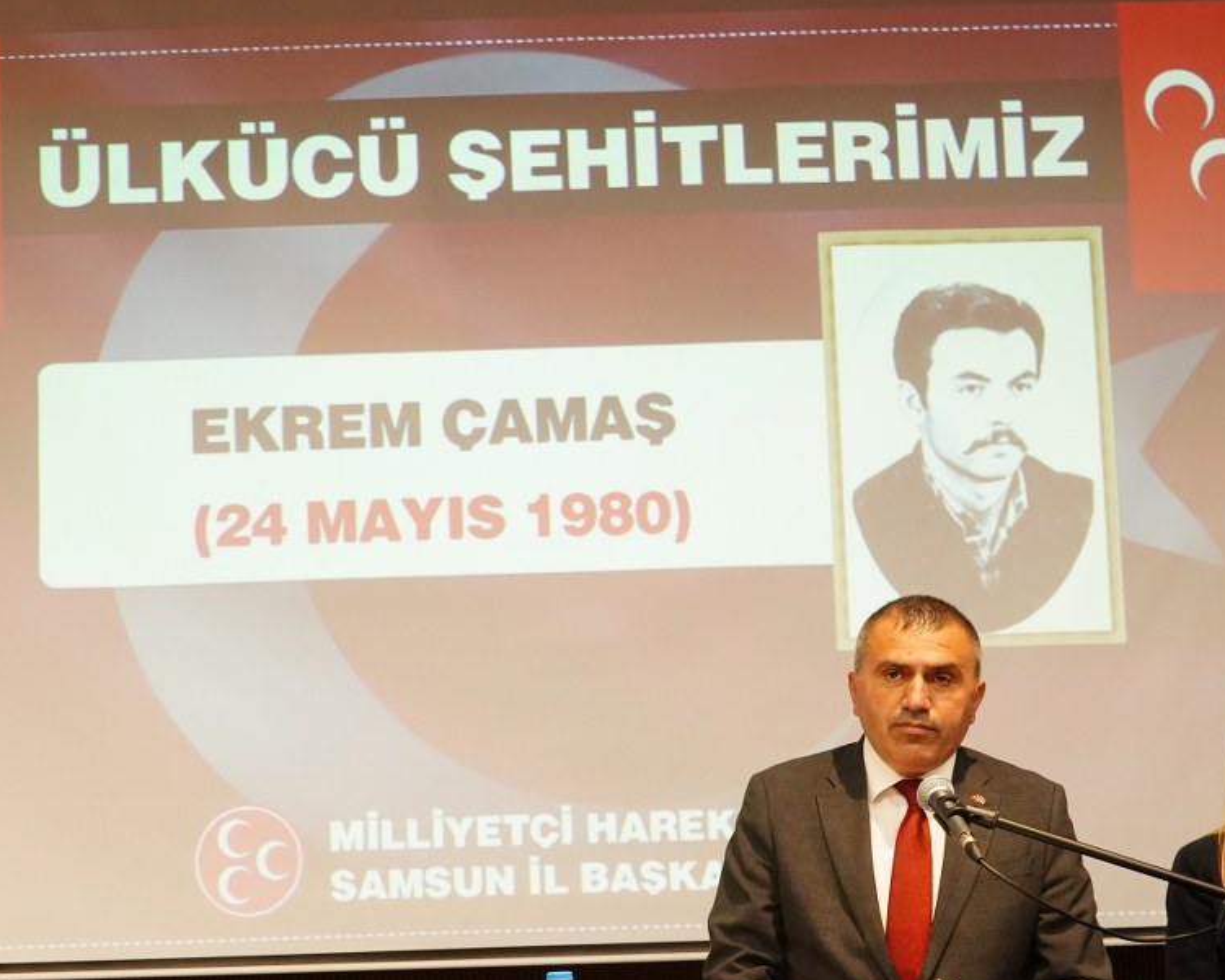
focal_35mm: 56
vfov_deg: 26.7
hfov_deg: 33.6
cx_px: 595
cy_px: 749
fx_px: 2031
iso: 5000
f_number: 5.6
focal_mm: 28
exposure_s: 1/125
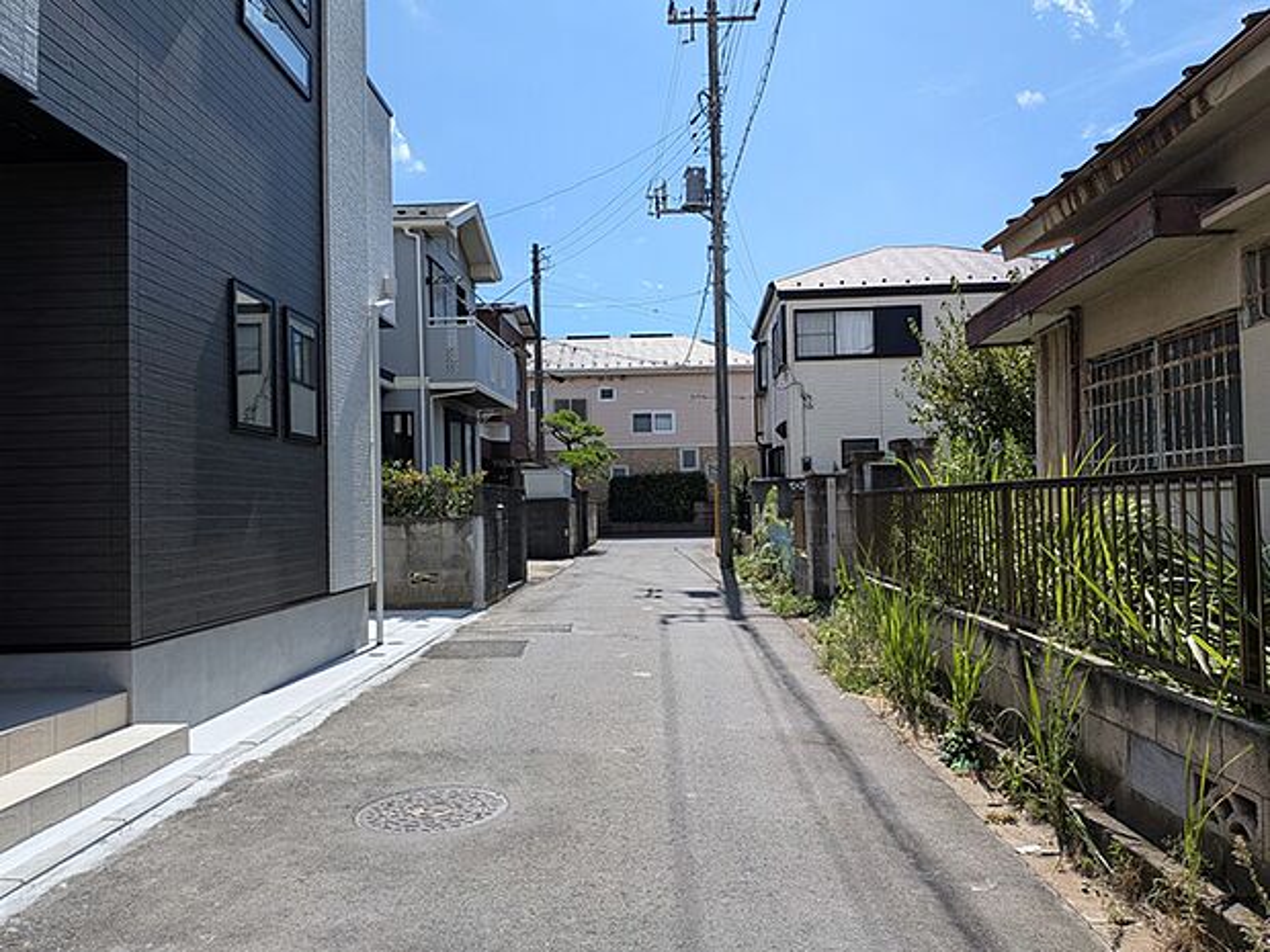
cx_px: 635
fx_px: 881
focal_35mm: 24
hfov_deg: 71.6
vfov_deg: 56.8
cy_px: 476
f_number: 1.7
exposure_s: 1/1653
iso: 30
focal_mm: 4.53
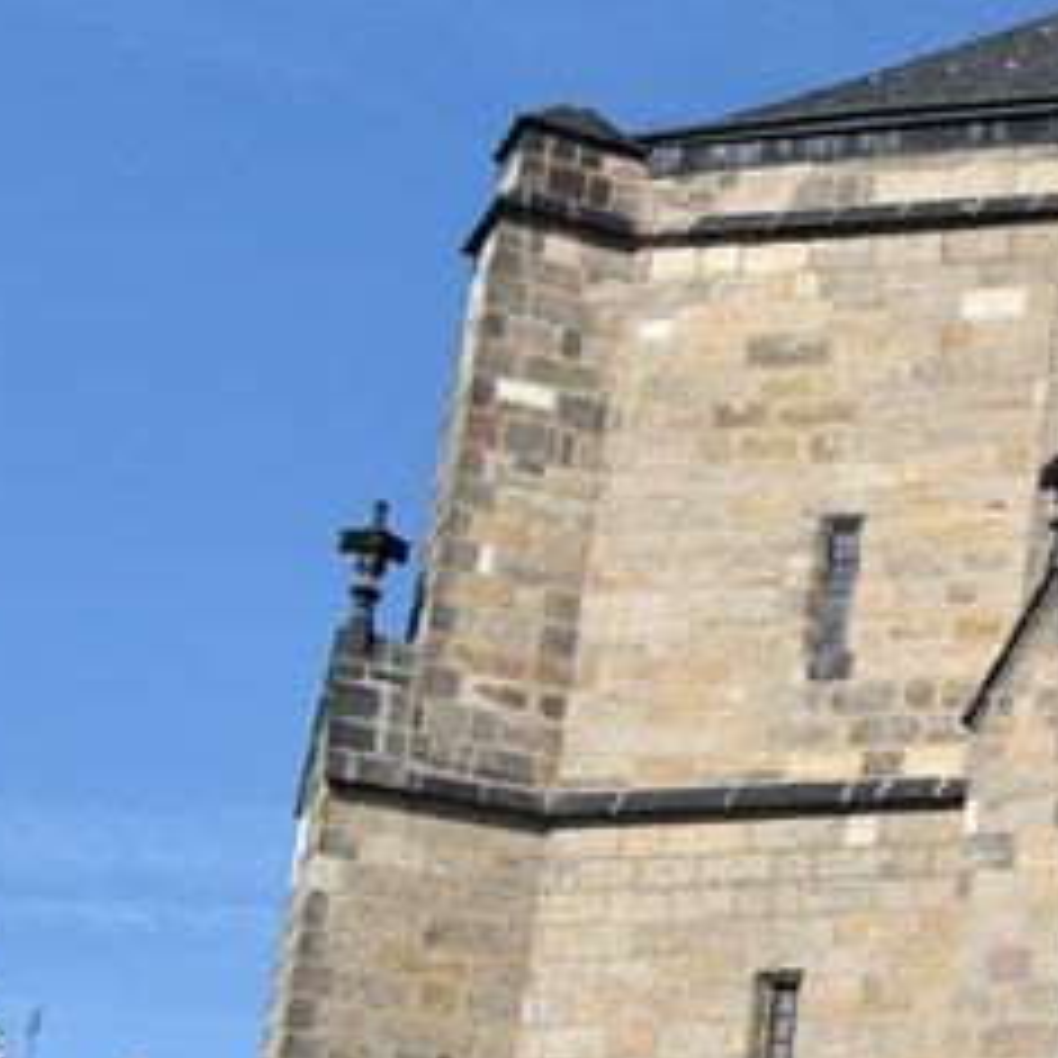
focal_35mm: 100
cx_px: 2238
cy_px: 669
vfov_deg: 17.4
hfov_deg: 14.1
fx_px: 3458
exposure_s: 1/250
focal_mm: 18
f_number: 8
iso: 100
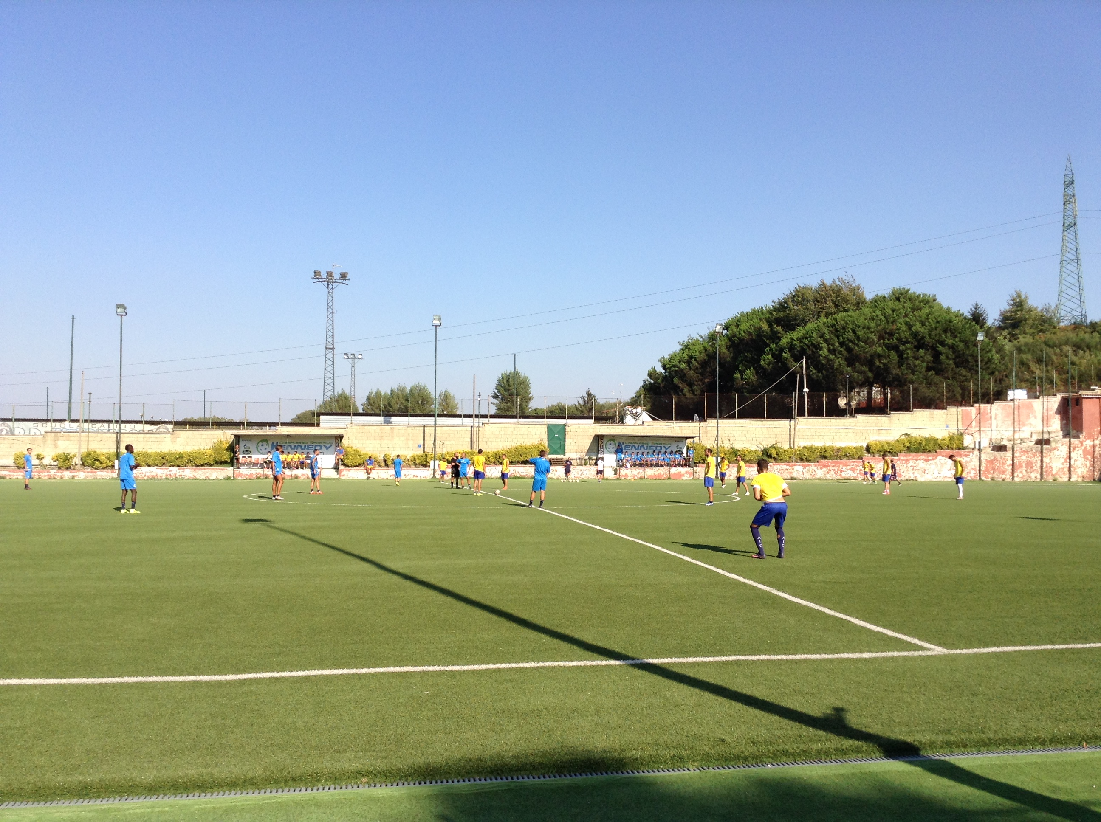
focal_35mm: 33
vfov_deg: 42.8
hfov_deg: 55.4
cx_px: 550
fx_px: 1048
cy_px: 411
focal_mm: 3.3
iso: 25
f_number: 2.4
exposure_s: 1/1182
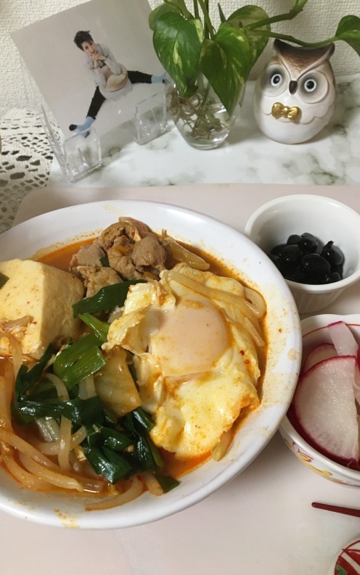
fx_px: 486
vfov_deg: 61.2
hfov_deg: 40.5
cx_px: 158
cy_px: 289
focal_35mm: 31
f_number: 2.2
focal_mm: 4.15
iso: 200
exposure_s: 1/24
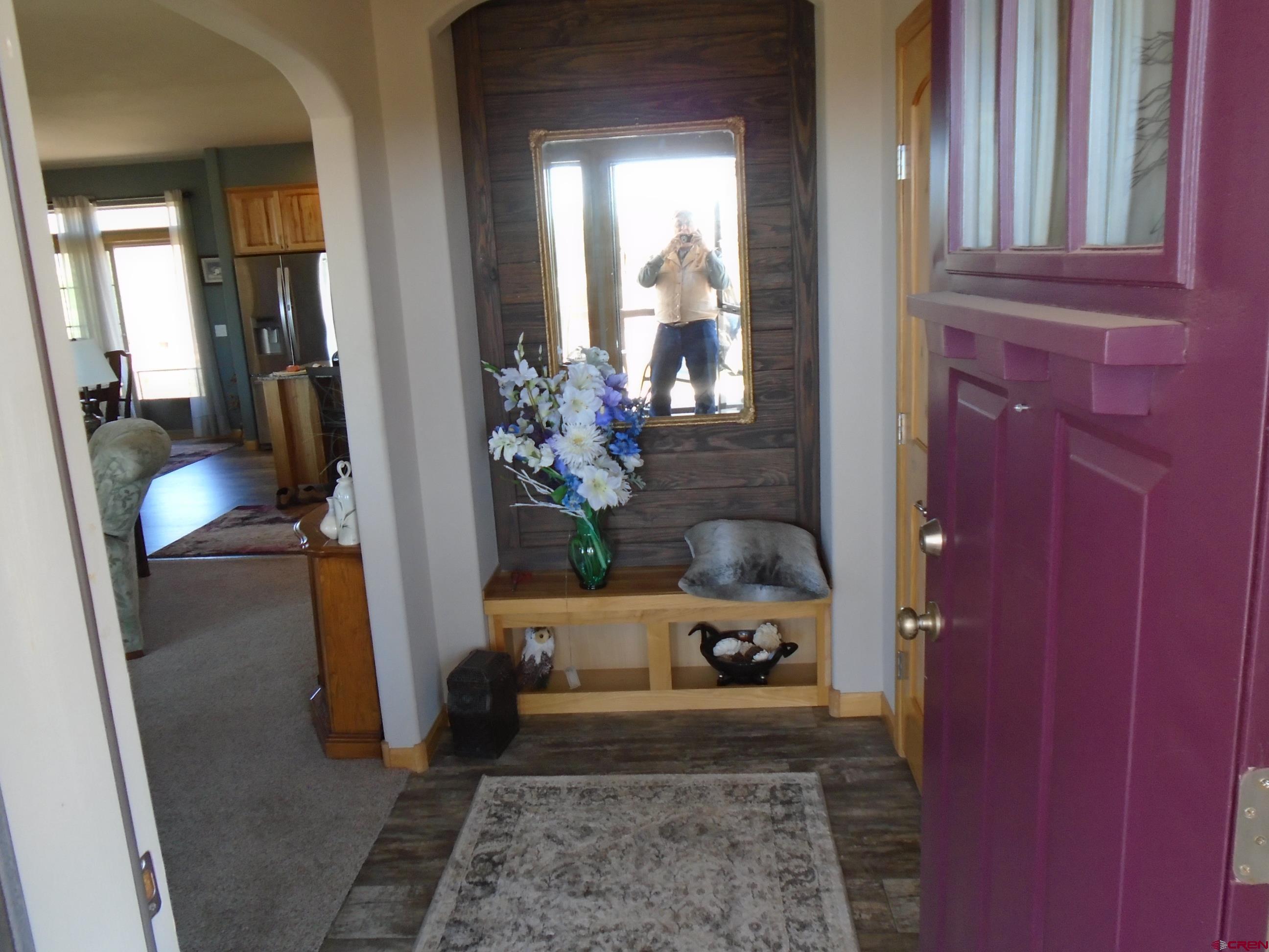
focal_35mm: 26
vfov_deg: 53.1
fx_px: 953
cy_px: 476
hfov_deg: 67.3
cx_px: 634
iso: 160
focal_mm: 4.6
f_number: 3.2
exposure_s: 1/30
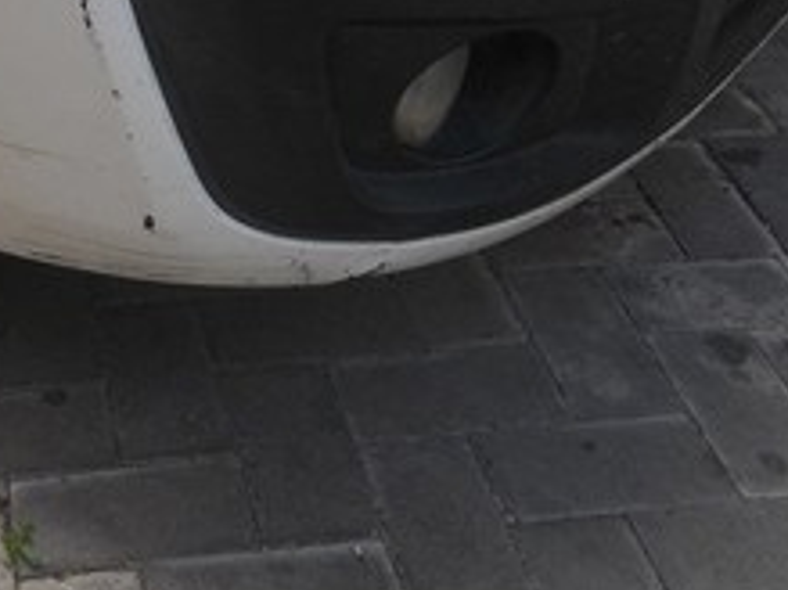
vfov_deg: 18.4
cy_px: -194
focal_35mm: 74
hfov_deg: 25.0
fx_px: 1684
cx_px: -11
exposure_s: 1/125
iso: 80
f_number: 3.2
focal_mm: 4.9
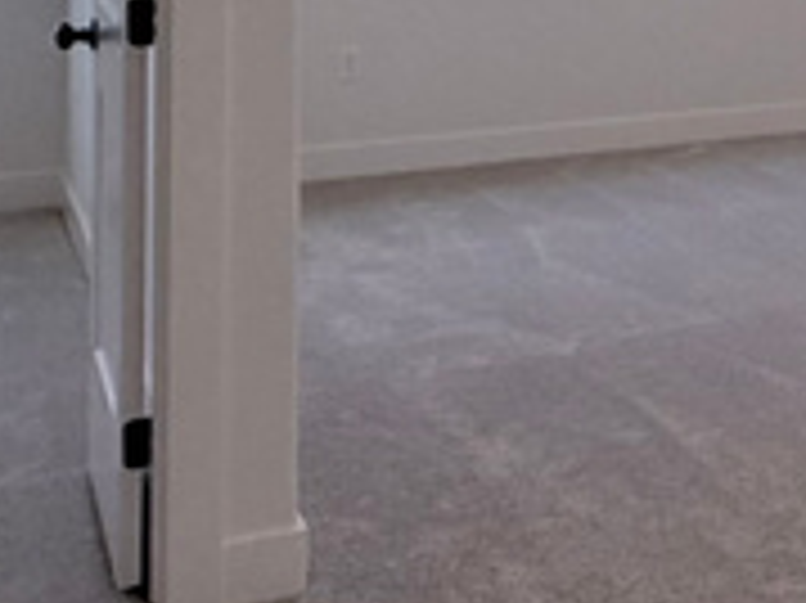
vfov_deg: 17.4
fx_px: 1861
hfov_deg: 18.9
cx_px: 1445
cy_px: -148
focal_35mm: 80
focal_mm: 2.22
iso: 50
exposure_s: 1/150
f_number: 2.2
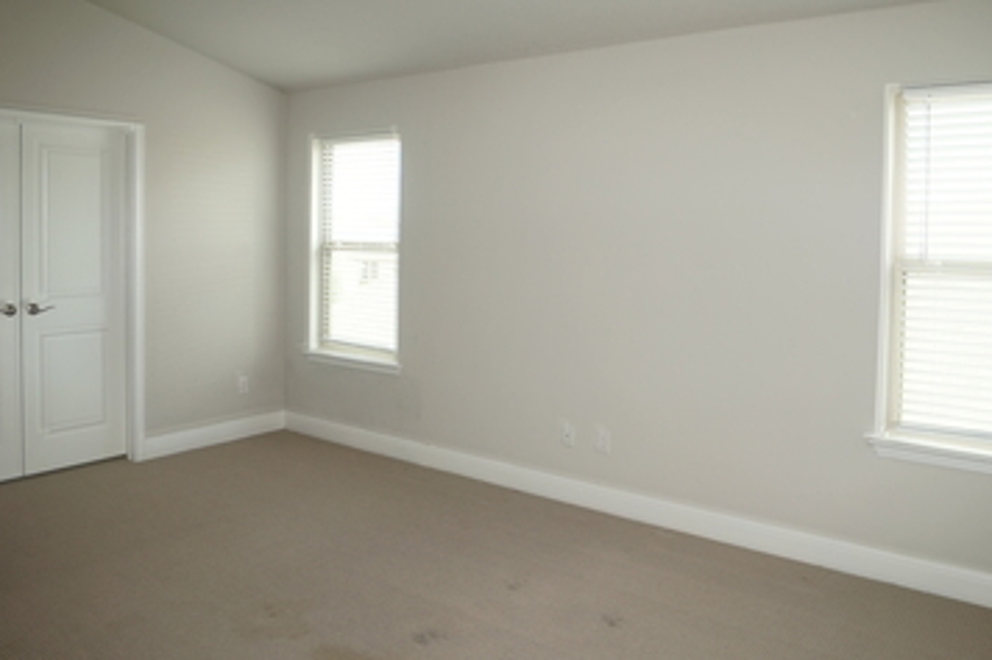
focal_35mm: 27
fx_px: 744
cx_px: 538
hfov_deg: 67.3
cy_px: 249
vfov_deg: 47.5
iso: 100
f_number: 4
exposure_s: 1/60
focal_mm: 10
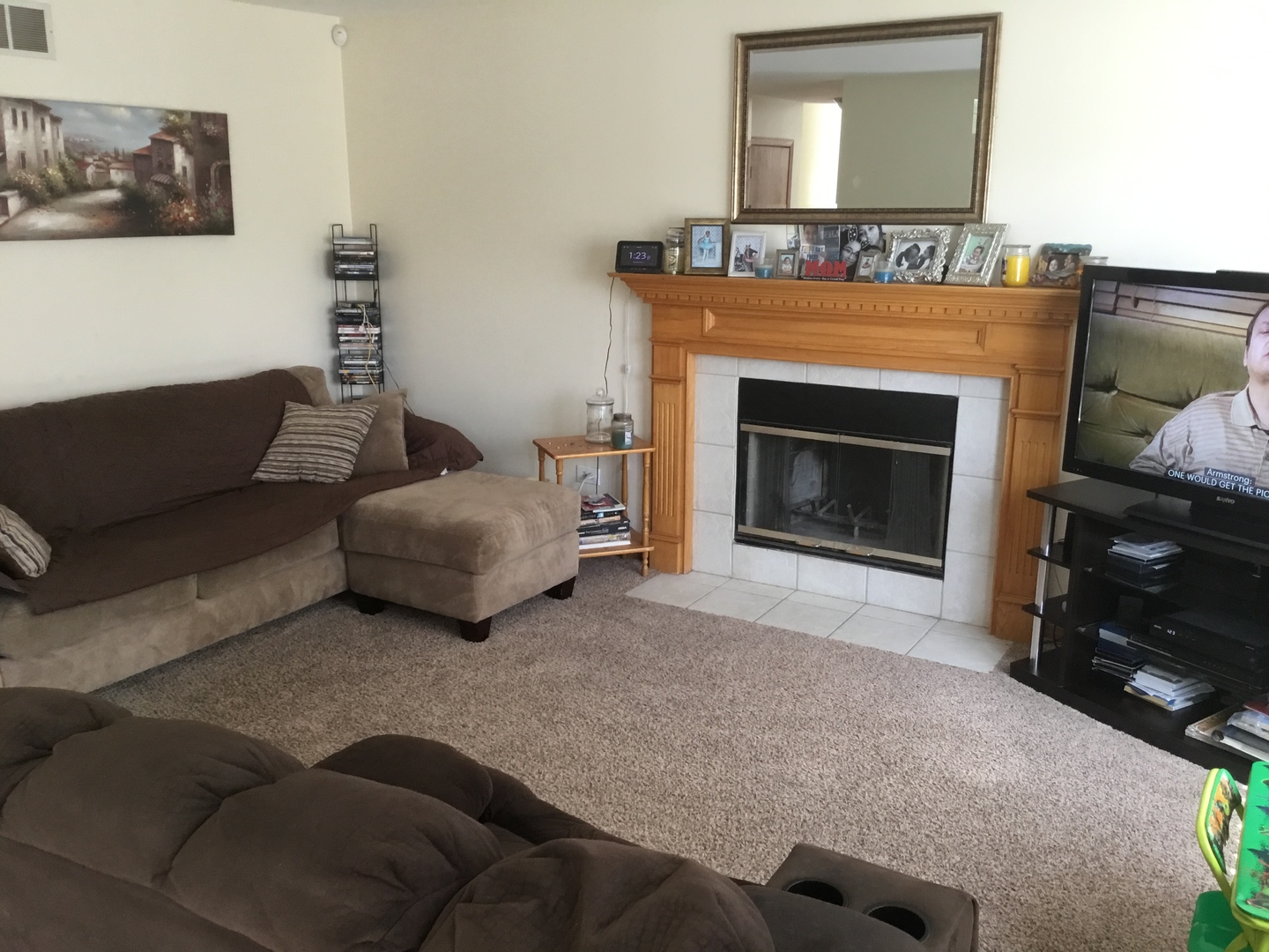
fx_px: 1136
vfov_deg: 45.4
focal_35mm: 31
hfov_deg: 58.4
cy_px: 476
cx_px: 634
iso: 100
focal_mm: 3.3
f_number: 2.4
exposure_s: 1/30
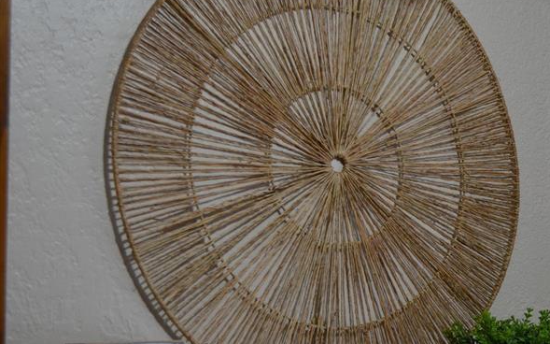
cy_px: 214
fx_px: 1152
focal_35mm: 77
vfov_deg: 16.9
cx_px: 477
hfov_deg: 26.1
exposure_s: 1/100
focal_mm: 29
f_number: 4.5
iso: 1600
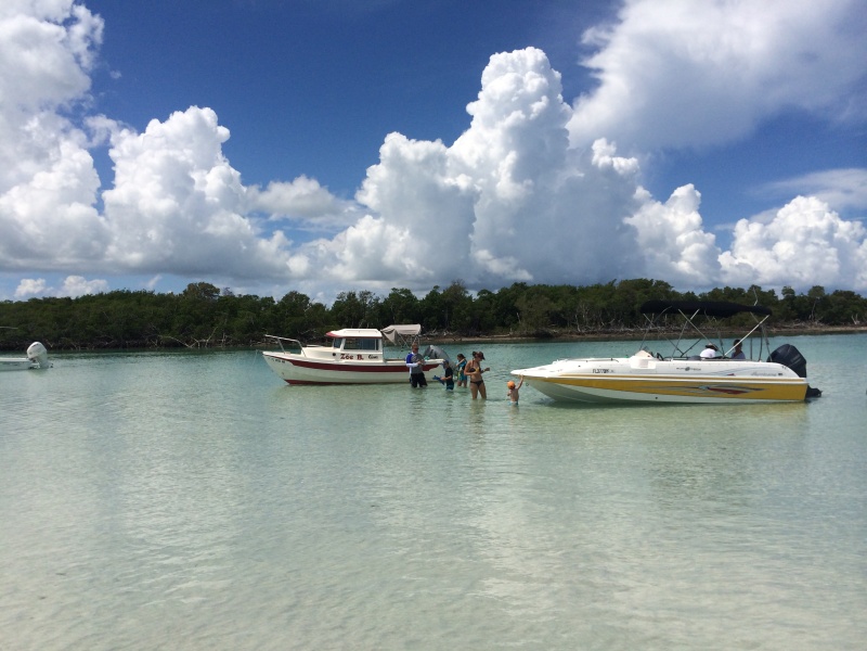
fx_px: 751
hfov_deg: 60.0
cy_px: 326
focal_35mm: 30
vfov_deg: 46.8
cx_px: 434
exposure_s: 1/5882
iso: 40
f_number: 2.2
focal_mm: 4.12
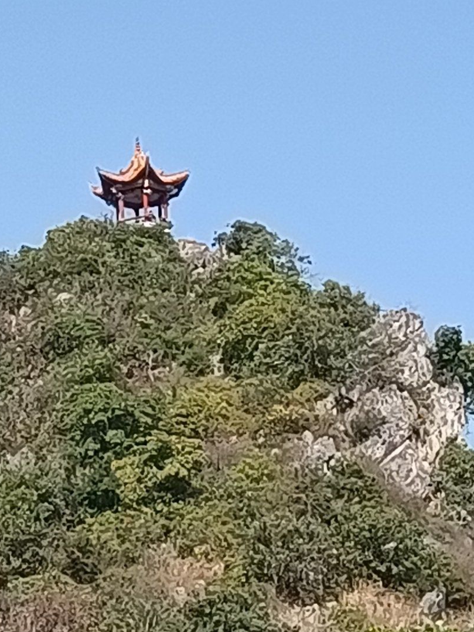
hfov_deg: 9.2
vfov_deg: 12.1
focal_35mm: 162
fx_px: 2958
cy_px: 86
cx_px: 142
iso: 100
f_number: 1.9
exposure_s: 1/385
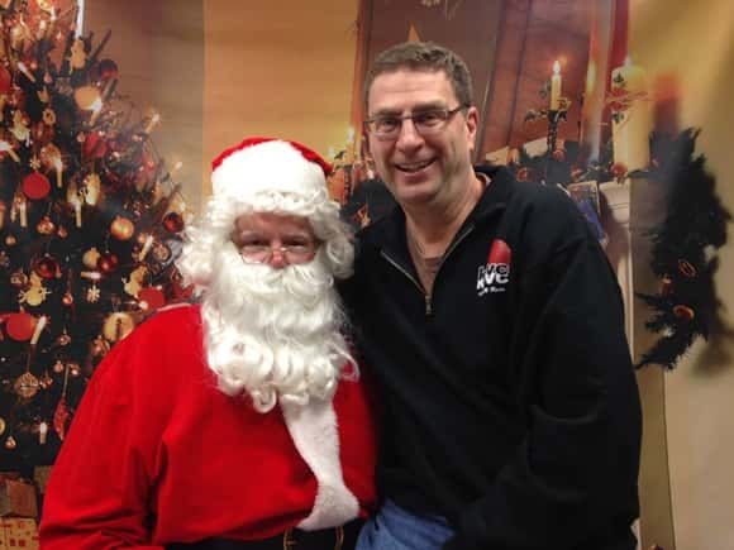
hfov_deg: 55.4
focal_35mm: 33
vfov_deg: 42.9
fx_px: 700
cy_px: 275
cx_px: 367
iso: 50
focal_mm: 4.12
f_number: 2.4
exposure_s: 1/24
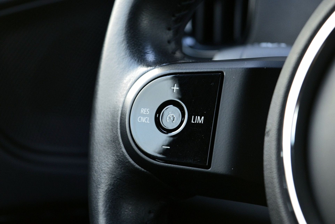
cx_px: 168
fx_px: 768
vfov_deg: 16.6
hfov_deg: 24.6
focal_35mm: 82
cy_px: 112
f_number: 5.6
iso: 800
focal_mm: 55
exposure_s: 1/20
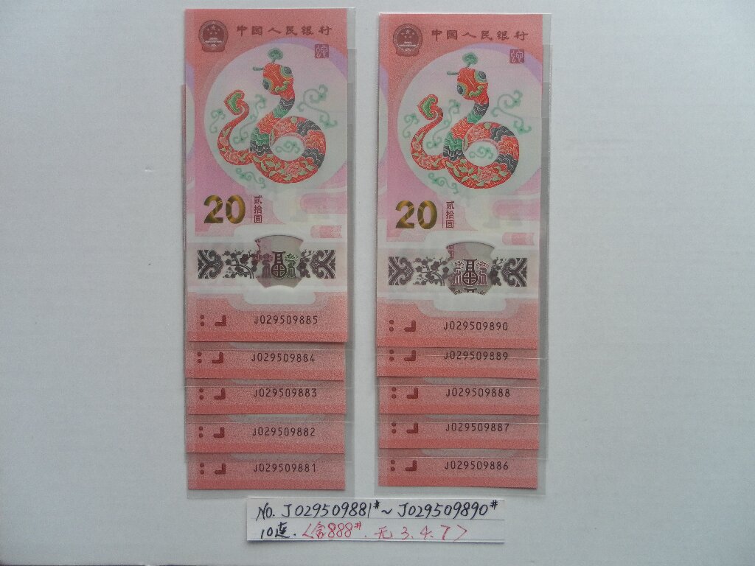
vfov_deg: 49.7
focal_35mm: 28
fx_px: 611
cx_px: 378
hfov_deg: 63.4
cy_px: 283
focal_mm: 4.9
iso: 80
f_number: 3.2
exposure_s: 1/50
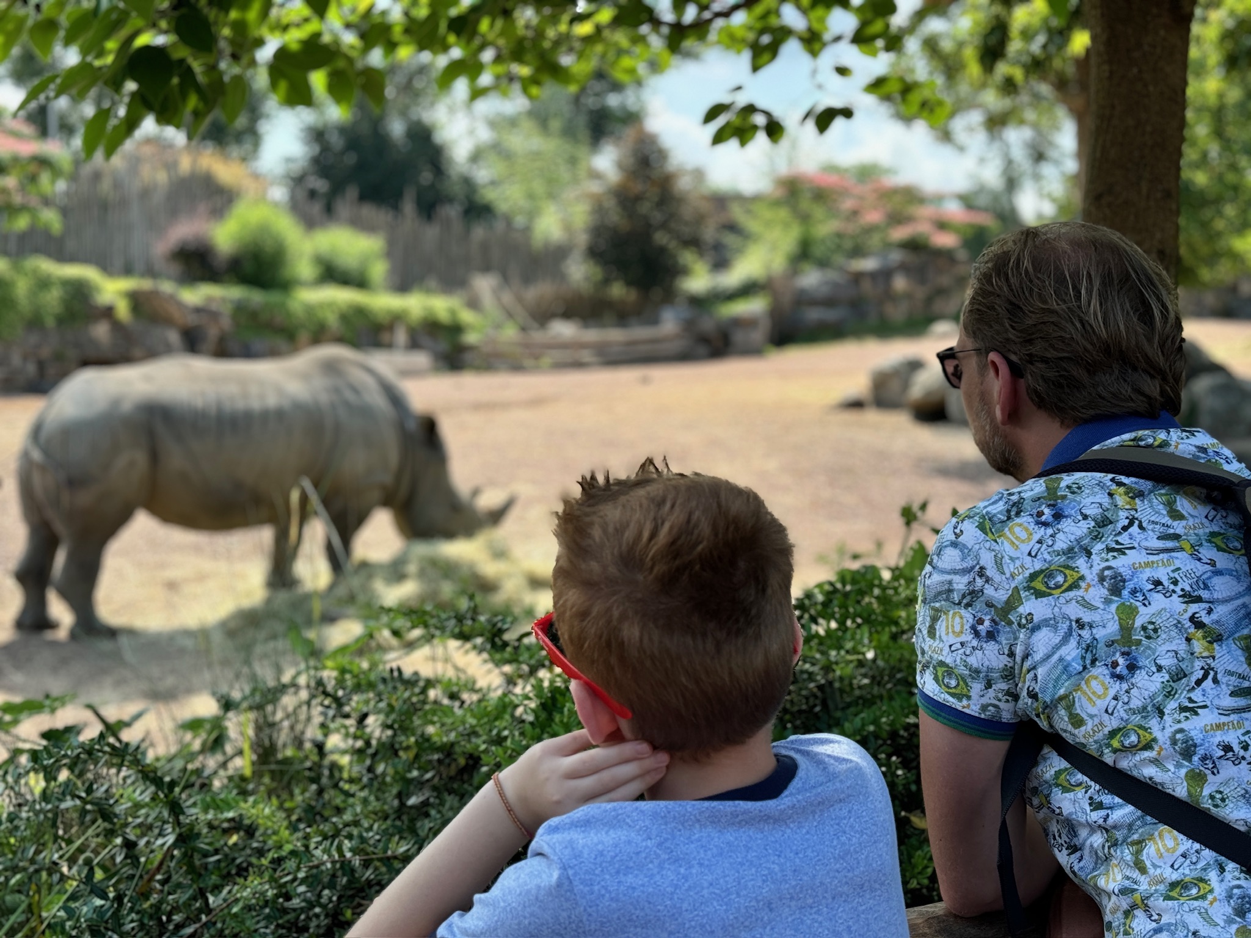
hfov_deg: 39.7
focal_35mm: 48
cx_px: 626
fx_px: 1735
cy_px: 469
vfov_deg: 30.3
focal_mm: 6.76
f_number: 1.78
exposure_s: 1/1172
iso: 64
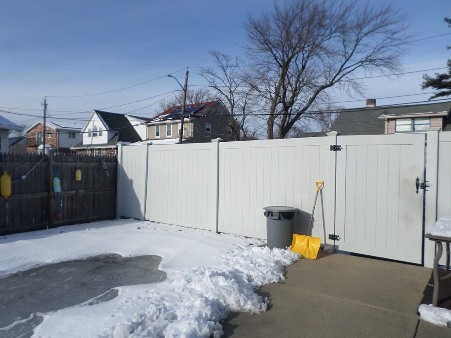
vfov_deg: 54.9
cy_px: 169
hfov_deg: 69.4
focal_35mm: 25
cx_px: 226
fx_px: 326
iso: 80
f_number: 9.2
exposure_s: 1/180
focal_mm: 4.5
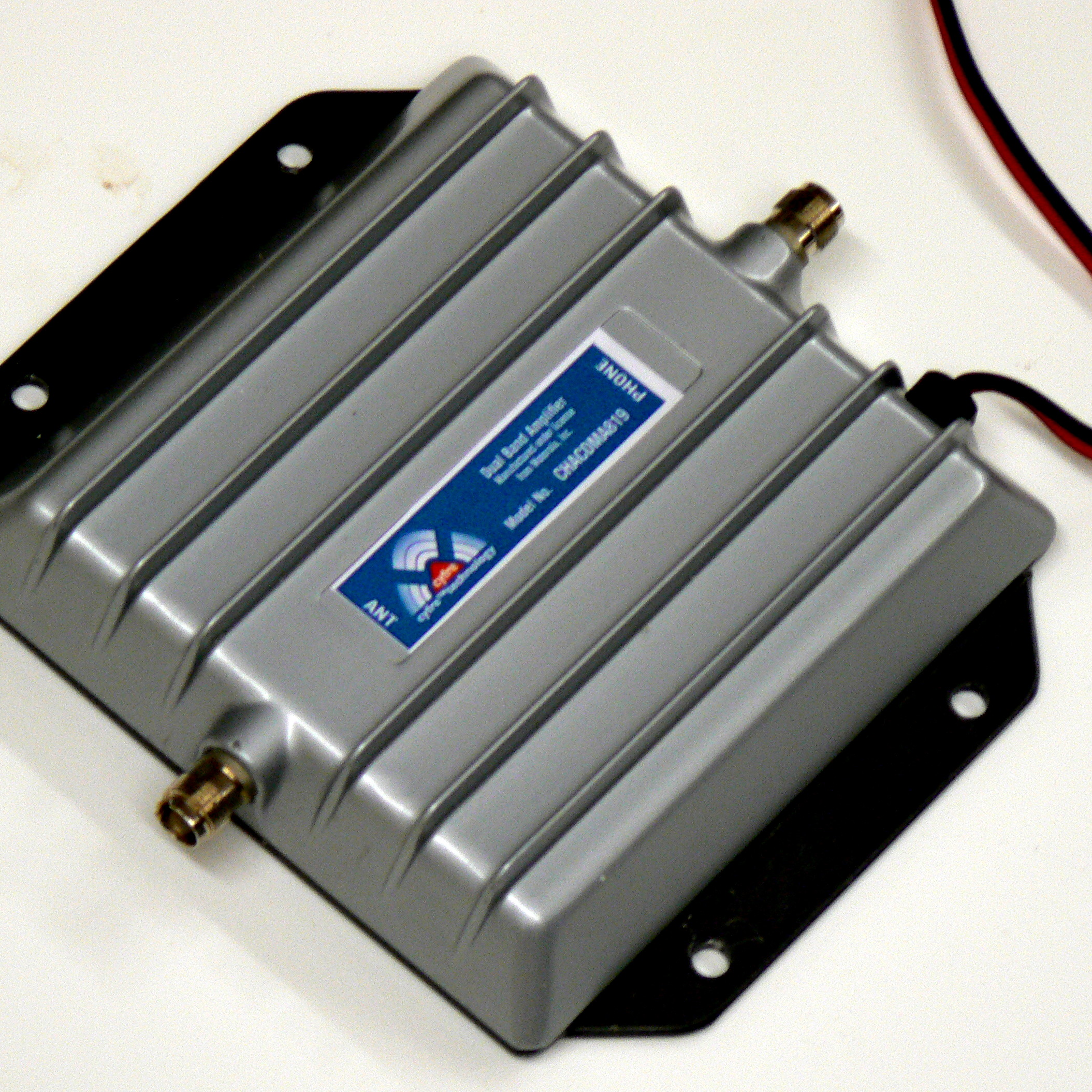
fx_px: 8173
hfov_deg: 7.6
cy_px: 546
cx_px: 493
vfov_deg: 7.6
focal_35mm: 229
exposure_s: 1/30
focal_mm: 32.3
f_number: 3.3
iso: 125
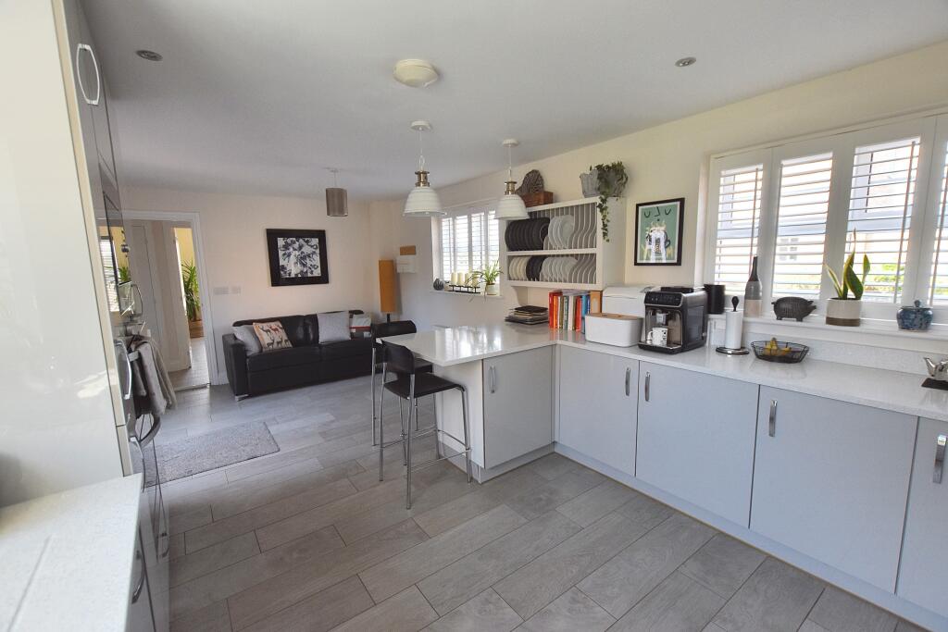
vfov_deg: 77.3
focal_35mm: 15
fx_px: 395
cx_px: 474
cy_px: 316
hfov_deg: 100.4
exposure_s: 1/250
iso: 400
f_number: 5
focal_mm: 10
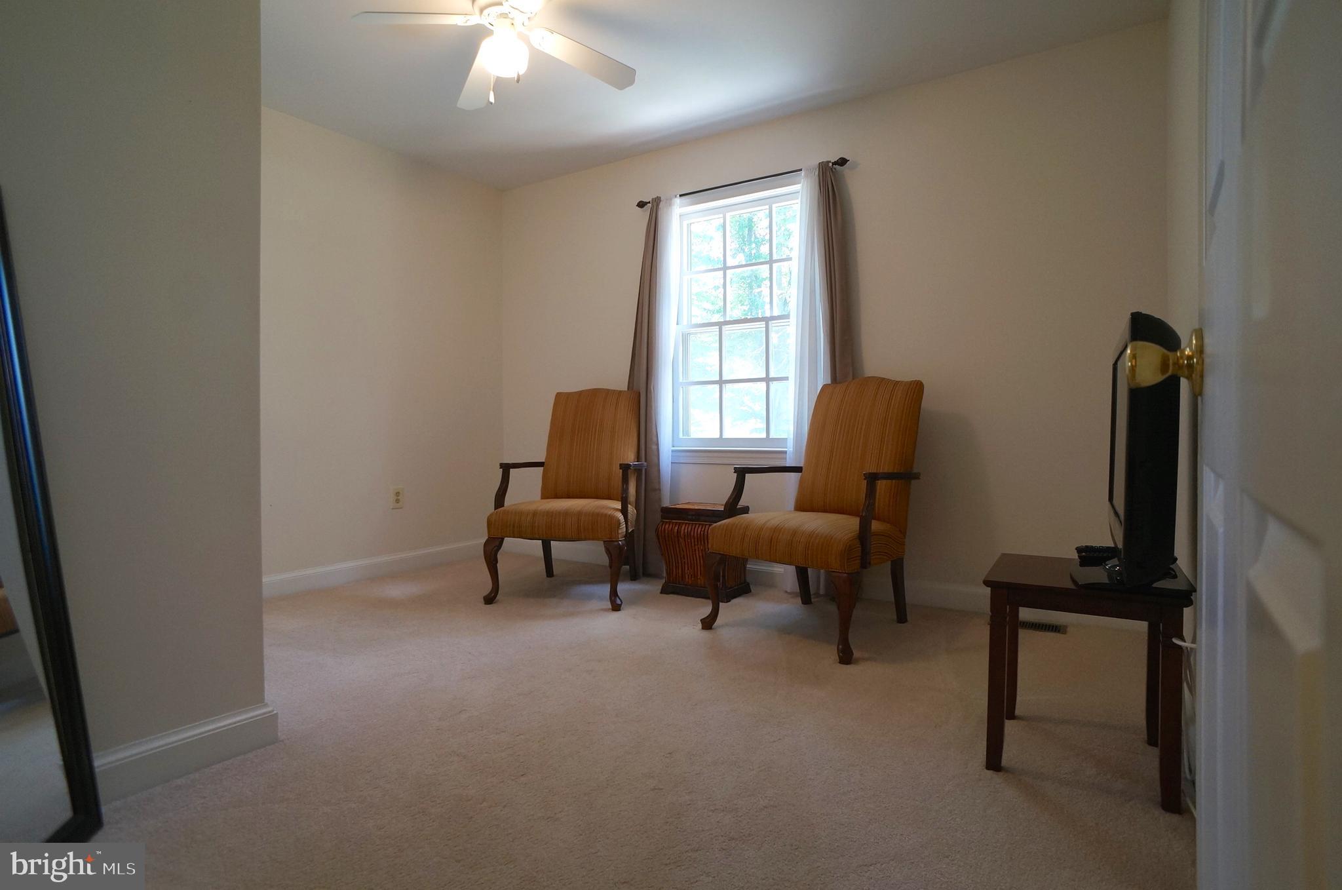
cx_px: 671
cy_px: 445
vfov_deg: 53.0
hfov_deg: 73.8
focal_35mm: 24
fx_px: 893
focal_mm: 16
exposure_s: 1/60
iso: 400
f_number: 4
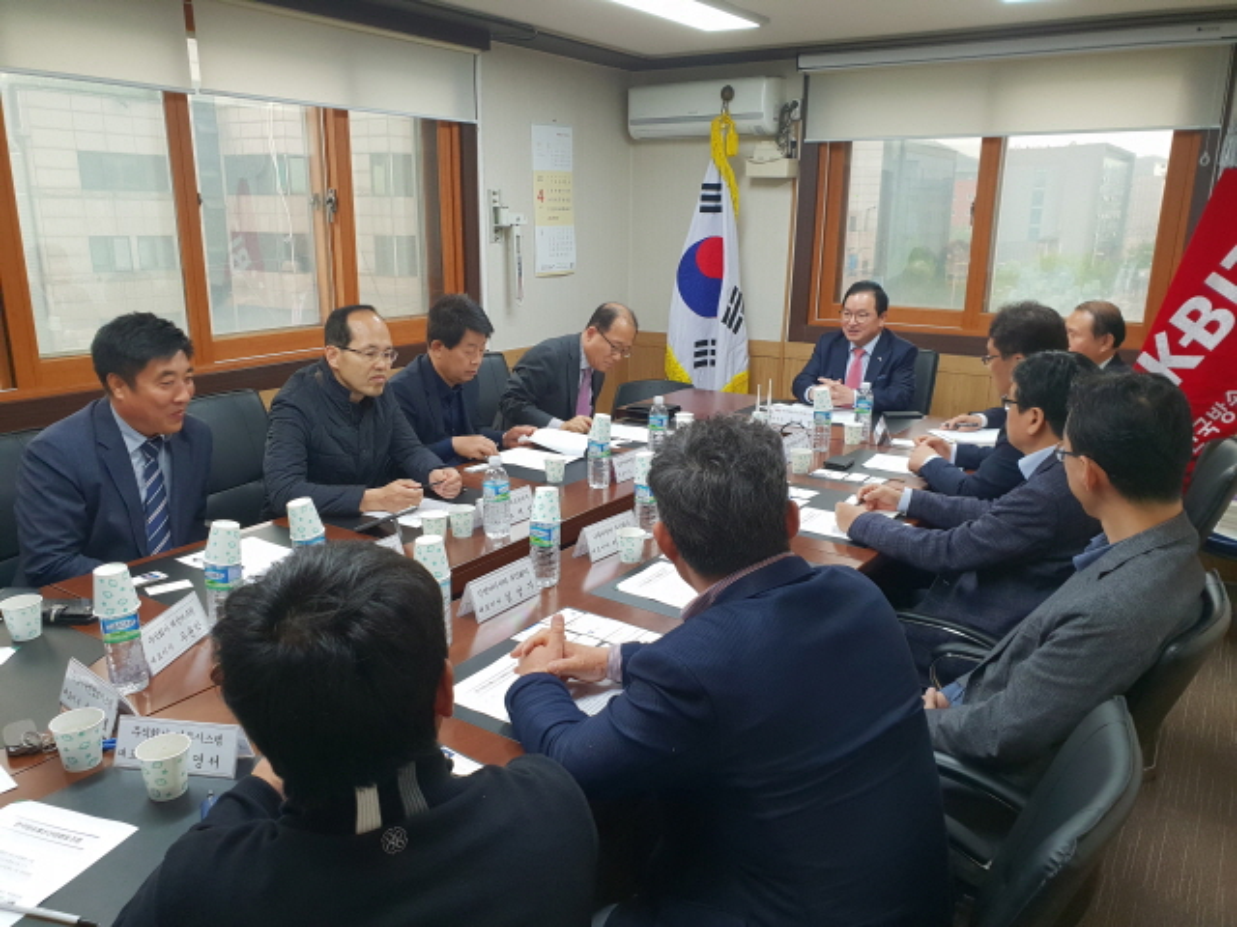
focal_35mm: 26
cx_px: 618
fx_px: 929
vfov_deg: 53.1
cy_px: 464
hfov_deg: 67.3
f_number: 2.4
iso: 160
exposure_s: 1/60
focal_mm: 4.3
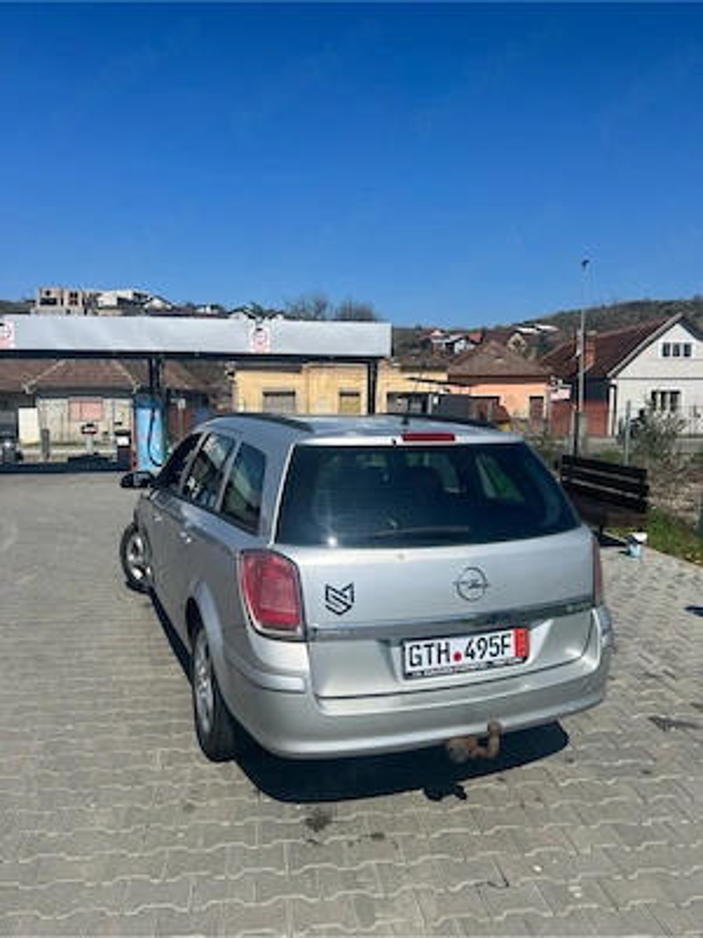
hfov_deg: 53.1
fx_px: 704
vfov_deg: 67.3
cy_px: 469
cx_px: 352
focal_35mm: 26
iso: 50
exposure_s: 1/6211
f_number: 1.5
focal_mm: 5.7
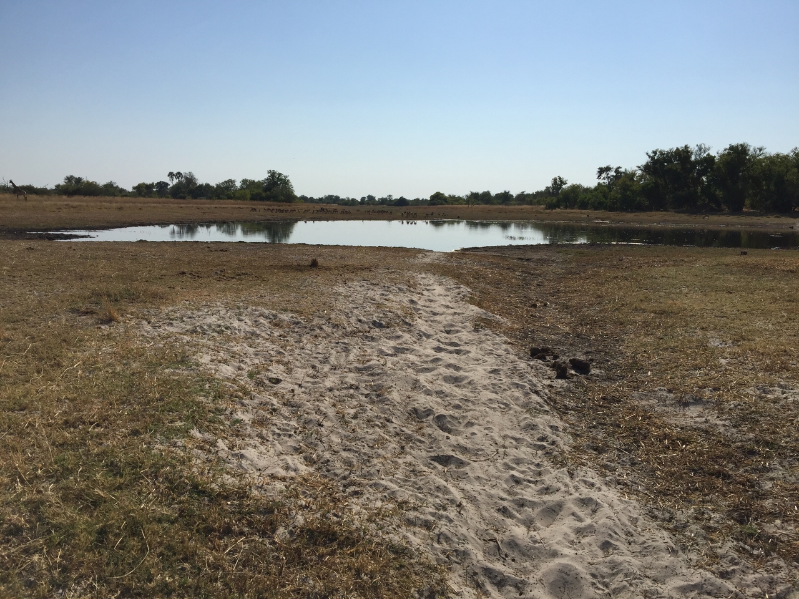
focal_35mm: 29
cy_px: 300
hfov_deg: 61.7
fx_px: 669
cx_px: 400
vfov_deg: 48.2
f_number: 2.2
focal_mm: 4.15
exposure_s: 1/4405
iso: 32
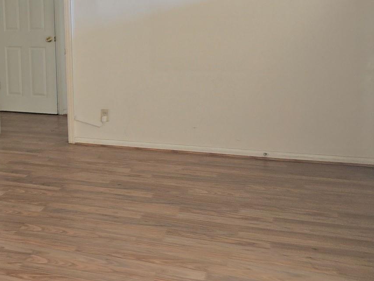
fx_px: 594
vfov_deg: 26.2
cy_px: 63
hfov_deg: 33.2
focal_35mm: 55
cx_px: 39
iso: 125
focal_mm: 6.3
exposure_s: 1/24
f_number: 1.7
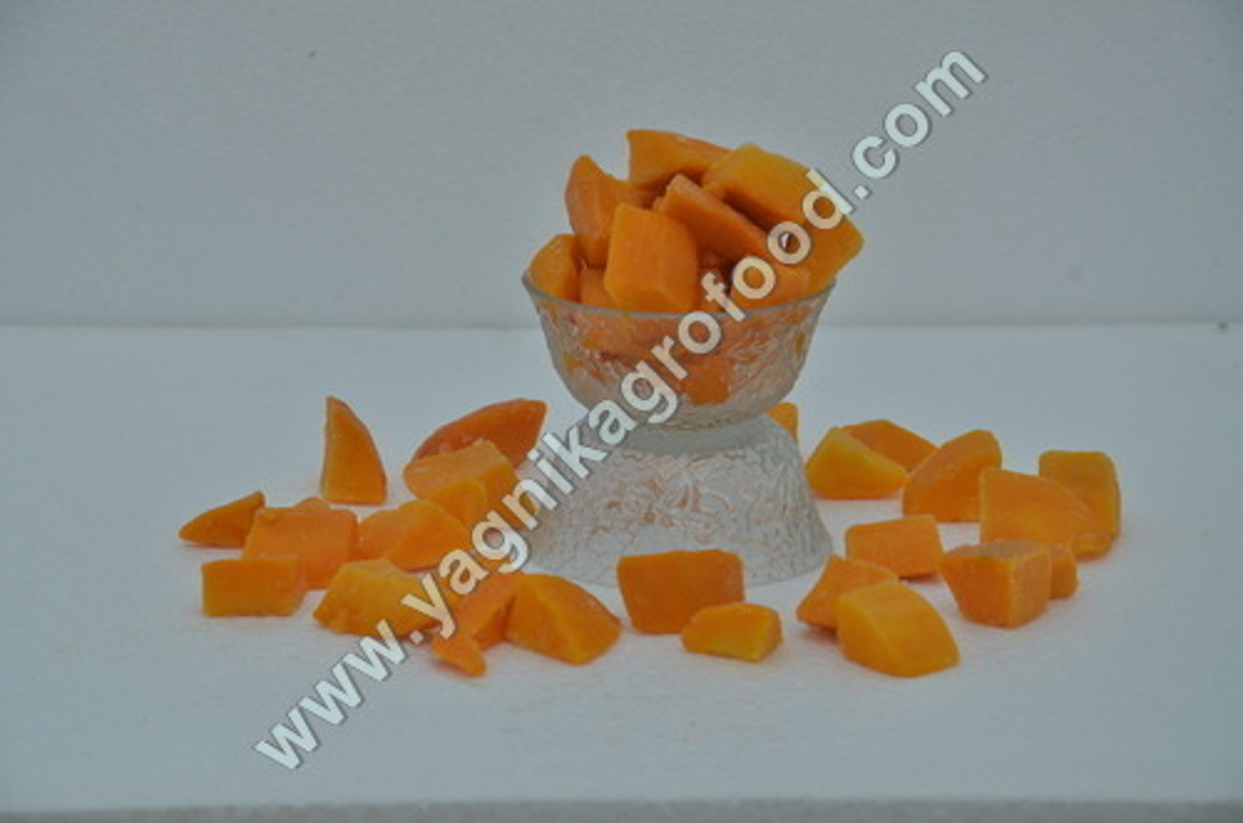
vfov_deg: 8.7
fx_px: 5426
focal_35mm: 158
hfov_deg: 13.1
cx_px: 622
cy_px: 412
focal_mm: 105
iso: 250
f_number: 10
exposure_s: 1/125
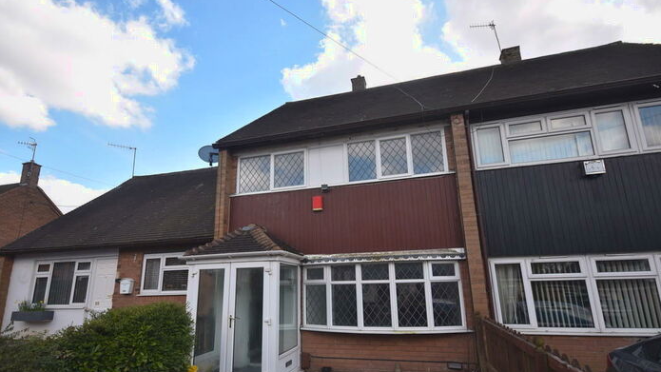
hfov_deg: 89.6
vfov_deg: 58.2
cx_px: 332
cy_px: 210
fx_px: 333
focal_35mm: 19
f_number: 5.6
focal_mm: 12
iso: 100
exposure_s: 1/200
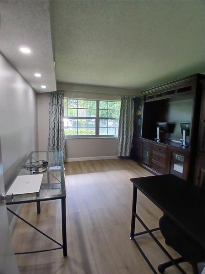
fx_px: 134
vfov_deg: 91.0
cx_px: 102
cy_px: 137
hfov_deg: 74.7
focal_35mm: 17
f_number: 2.2
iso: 100
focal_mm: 1.4
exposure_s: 1/40
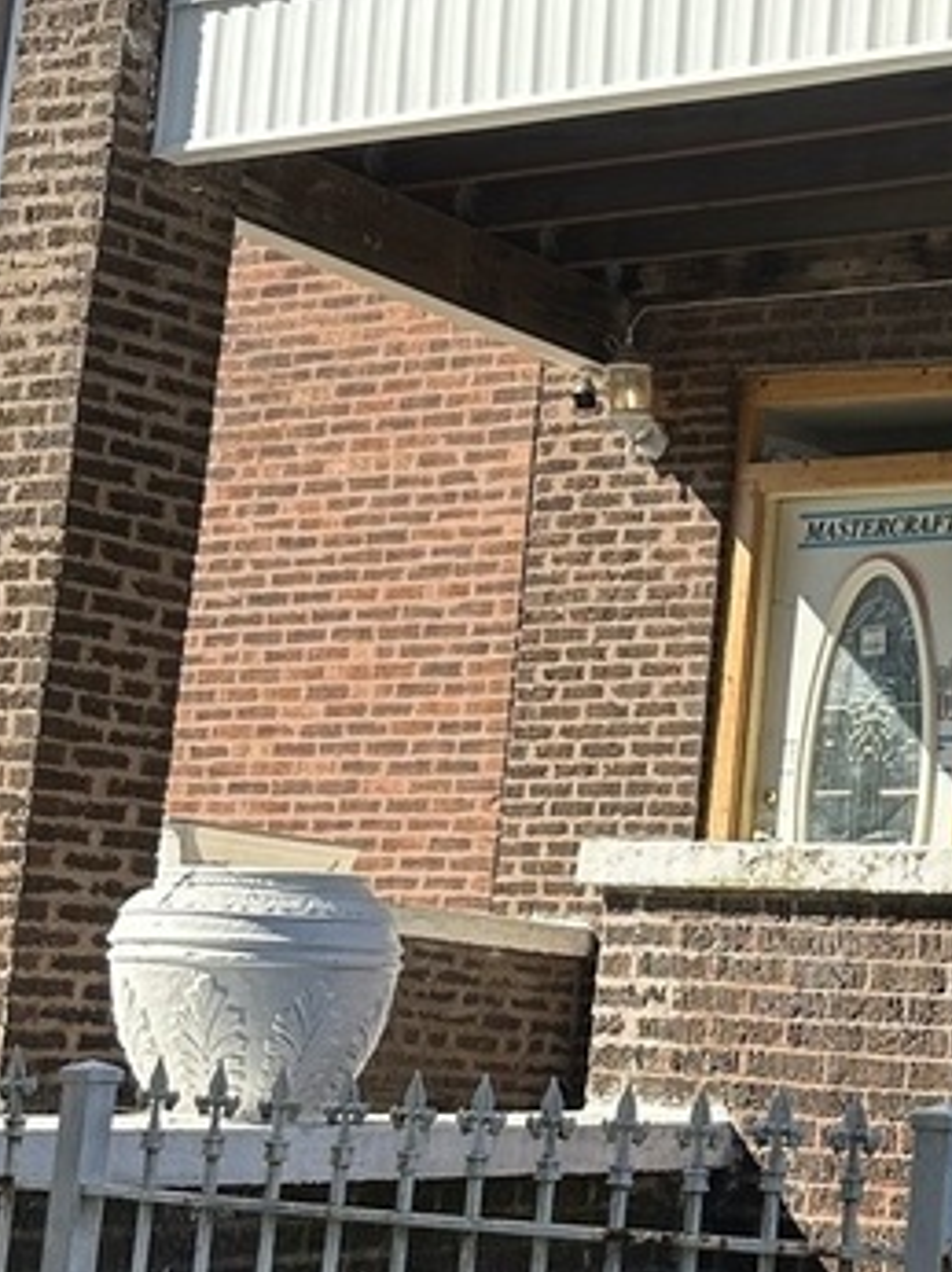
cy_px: 684
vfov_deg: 26.0
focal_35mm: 75
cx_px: 1312
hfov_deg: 18.0
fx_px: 2754
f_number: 1.78
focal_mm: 6.86
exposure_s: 1/2203
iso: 80
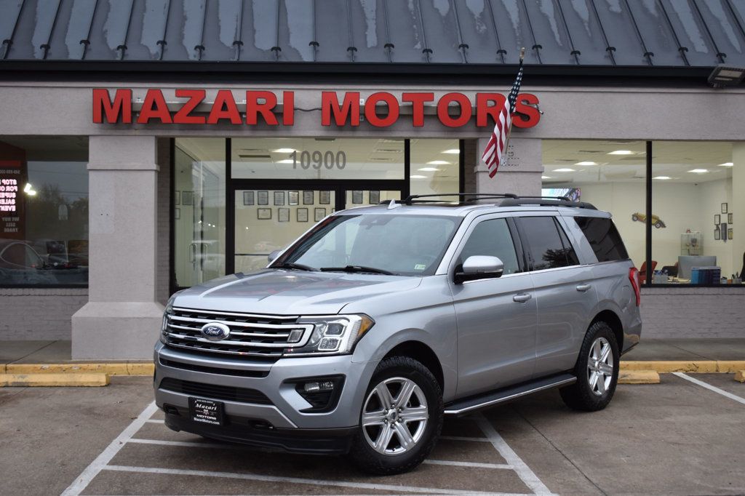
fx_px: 1055
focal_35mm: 51
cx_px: 372
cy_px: 248
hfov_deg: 38.9
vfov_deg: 26.5
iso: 400
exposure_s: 1/80
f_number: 4.5
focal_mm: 34
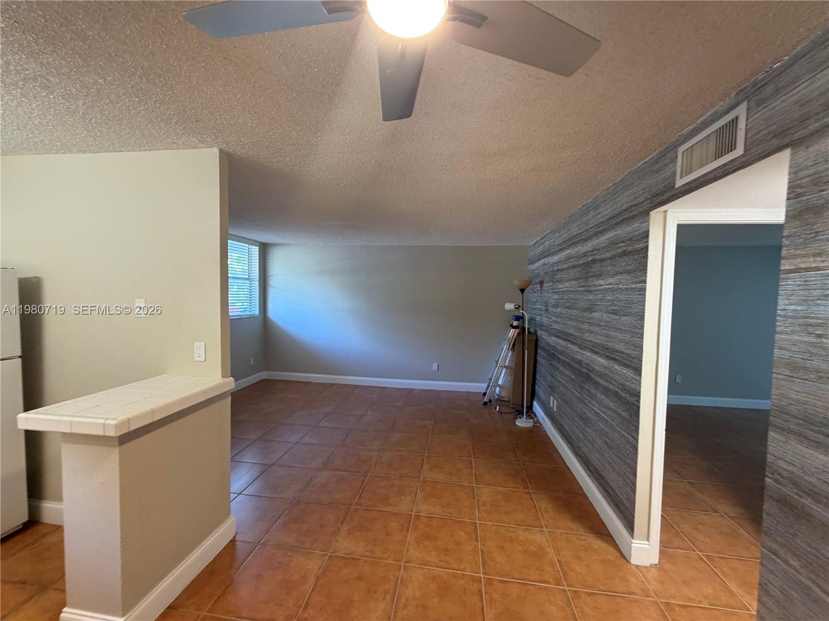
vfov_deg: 85.7
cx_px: 414
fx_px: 335
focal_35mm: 14
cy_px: 310
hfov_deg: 102.1
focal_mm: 2.22
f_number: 2.2
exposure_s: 1/60
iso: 200
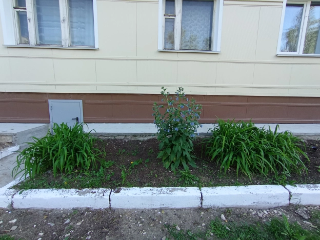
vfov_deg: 78.1
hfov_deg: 94.5
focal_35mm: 16
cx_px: 160
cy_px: 120
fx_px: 148
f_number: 2.2
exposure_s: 1/218
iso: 51
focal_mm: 1.65
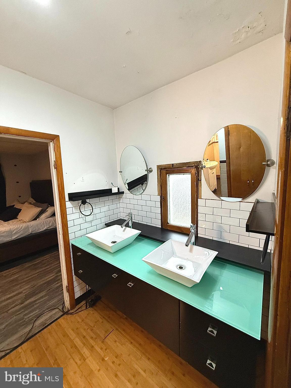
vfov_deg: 102.1
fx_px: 157
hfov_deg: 85.7
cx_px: 146
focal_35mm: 14
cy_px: 194
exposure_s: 1/120
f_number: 2.2
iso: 320
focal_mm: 2.22
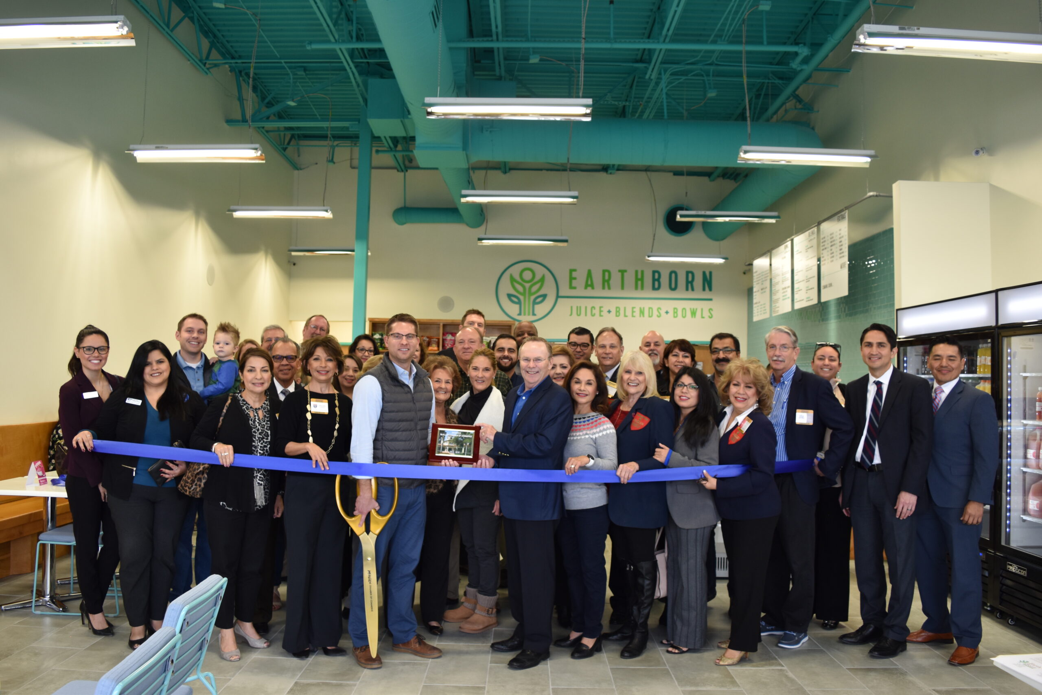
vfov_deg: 47.9
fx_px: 781
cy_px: 348
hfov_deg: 67.4
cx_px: 521
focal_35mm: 27
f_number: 5
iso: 400
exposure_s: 1/100
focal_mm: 18
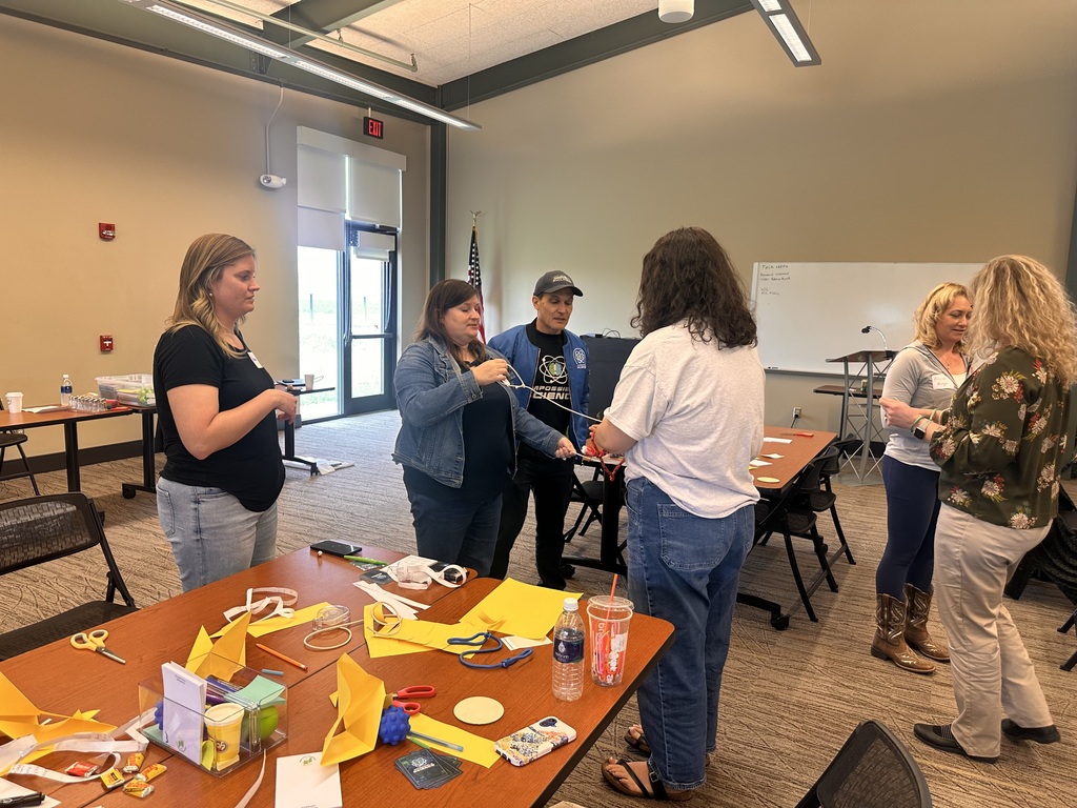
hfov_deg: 71.6
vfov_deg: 56.8
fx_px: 747
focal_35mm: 24
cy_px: 404
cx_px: 538
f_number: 1.78
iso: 125
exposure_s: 1/120
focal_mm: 6.86
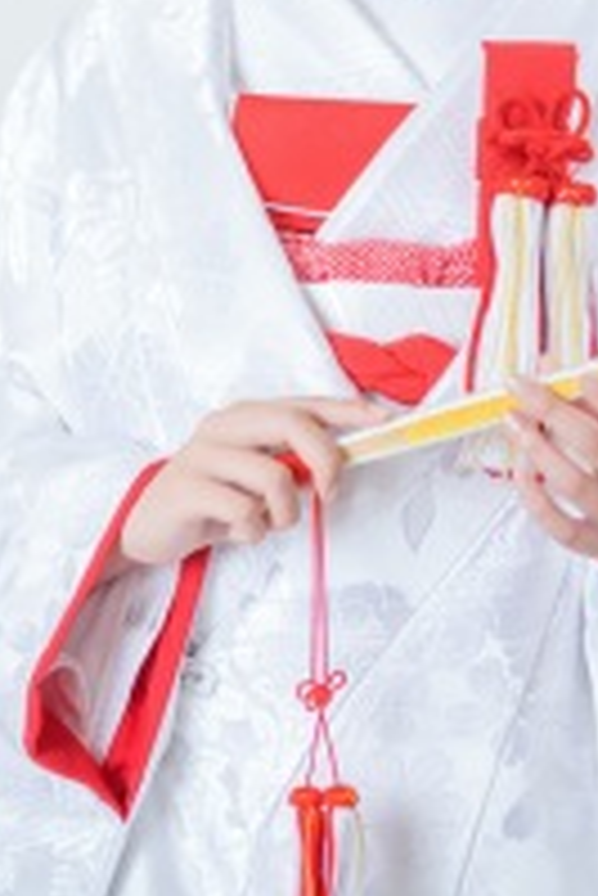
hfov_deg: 6.7
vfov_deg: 9.9
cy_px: -173
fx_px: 5099
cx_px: 481
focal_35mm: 205
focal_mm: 85
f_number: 2.8
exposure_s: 1/125
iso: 320
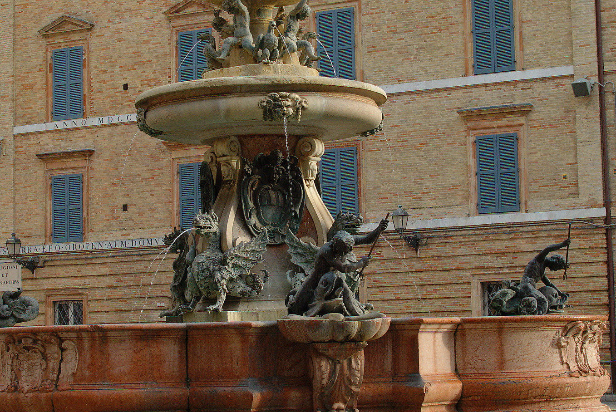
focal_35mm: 93
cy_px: 216
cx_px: 258
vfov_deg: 14.8
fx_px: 1591
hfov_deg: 21.9
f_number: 8
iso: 400
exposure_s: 1/160
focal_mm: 35
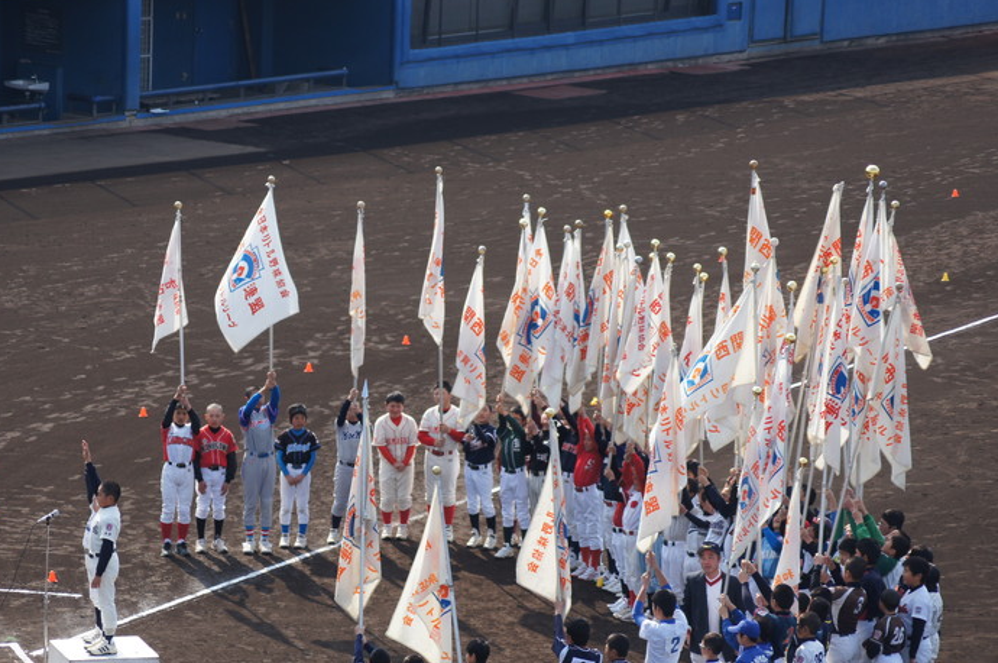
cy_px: 436
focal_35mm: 186
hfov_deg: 11.1
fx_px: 5149
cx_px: 417
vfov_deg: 7.4
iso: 100
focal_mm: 90
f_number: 4
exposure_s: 1/500
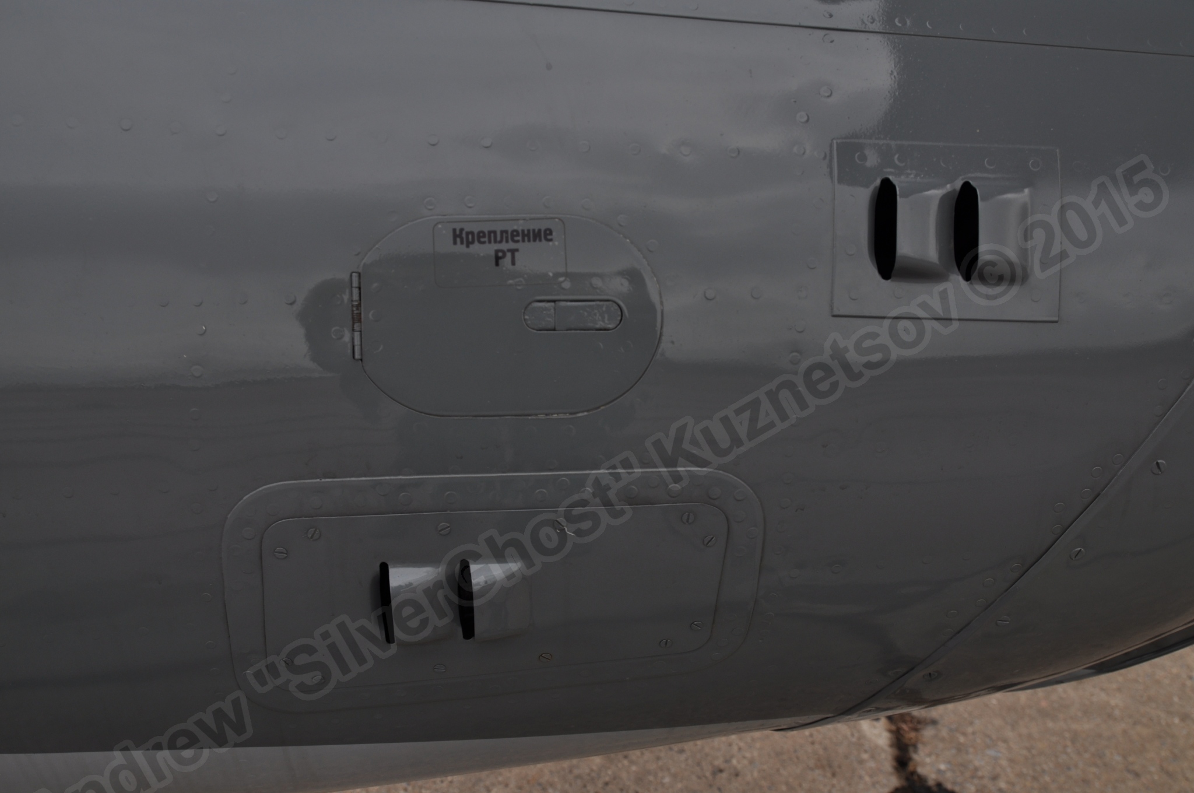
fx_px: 1391
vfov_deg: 31.8
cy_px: 396
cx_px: 597
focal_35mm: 42
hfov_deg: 46.5
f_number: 5.6
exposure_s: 1/125
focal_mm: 28
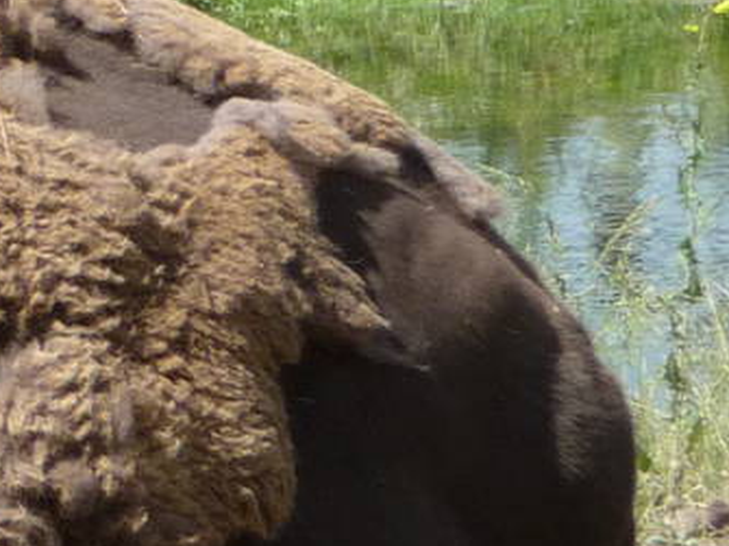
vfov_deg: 1.6
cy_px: 70
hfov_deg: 2.2
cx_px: -833
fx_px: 19031
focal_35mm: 904
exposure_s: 1/500
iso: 160
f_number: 4.8
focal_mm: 32.3
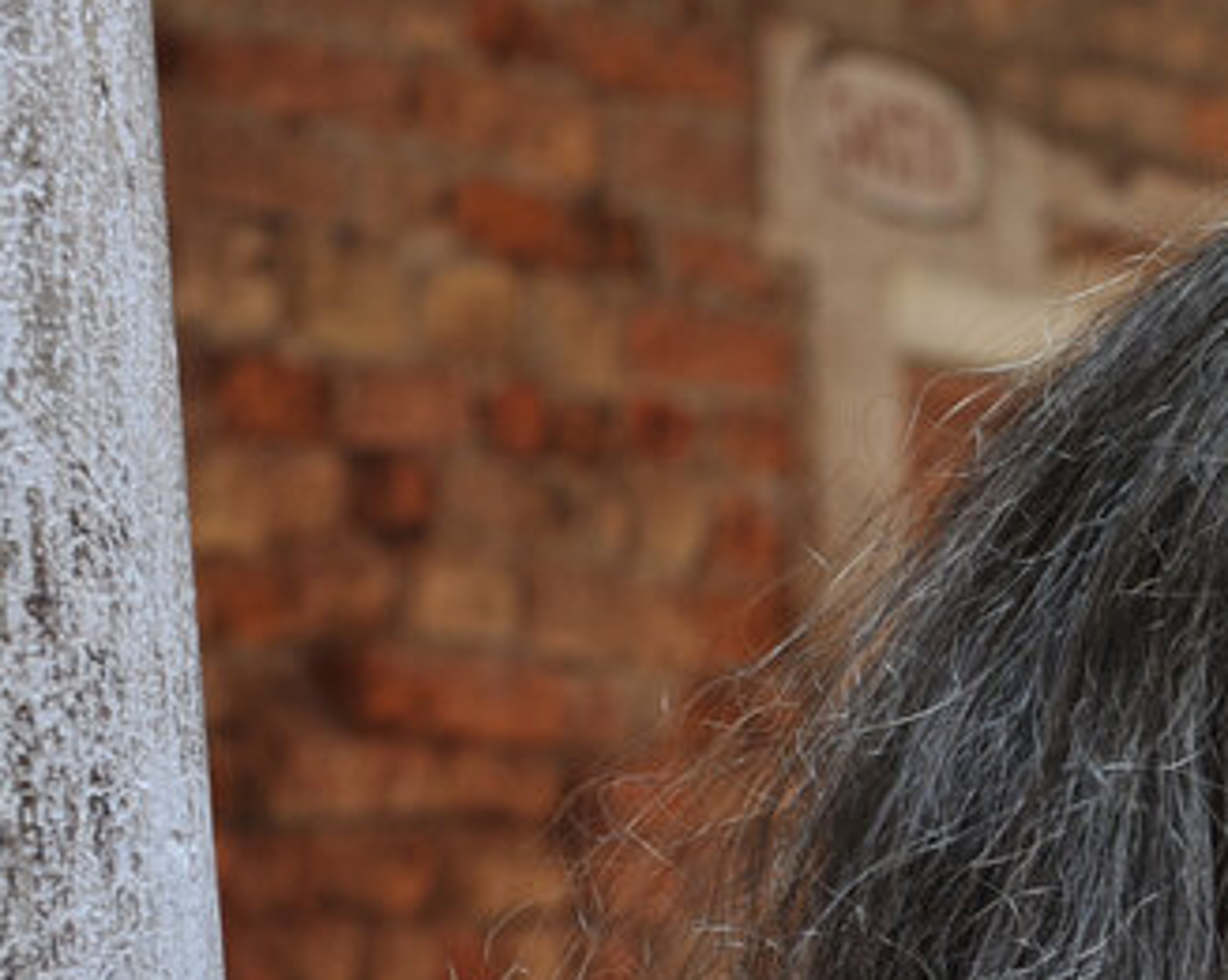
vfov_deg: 8.8
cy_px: 1089
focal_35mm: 174
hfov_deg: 11.0
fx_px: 6318
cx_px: 1153
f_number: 6.3
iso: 400
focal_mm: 56
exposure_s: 1/160
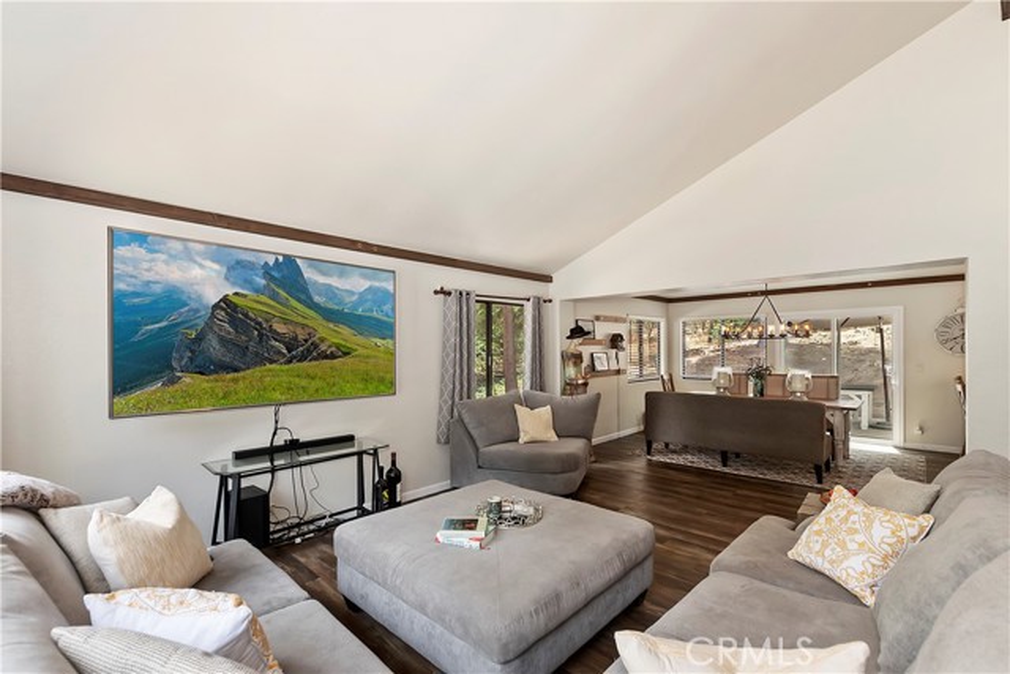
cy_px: 337
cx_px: 505
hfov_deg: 100.4
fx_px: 421
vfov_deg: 77.4
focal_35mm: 15
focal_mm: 10
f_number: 8
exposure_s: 1/30
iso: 360
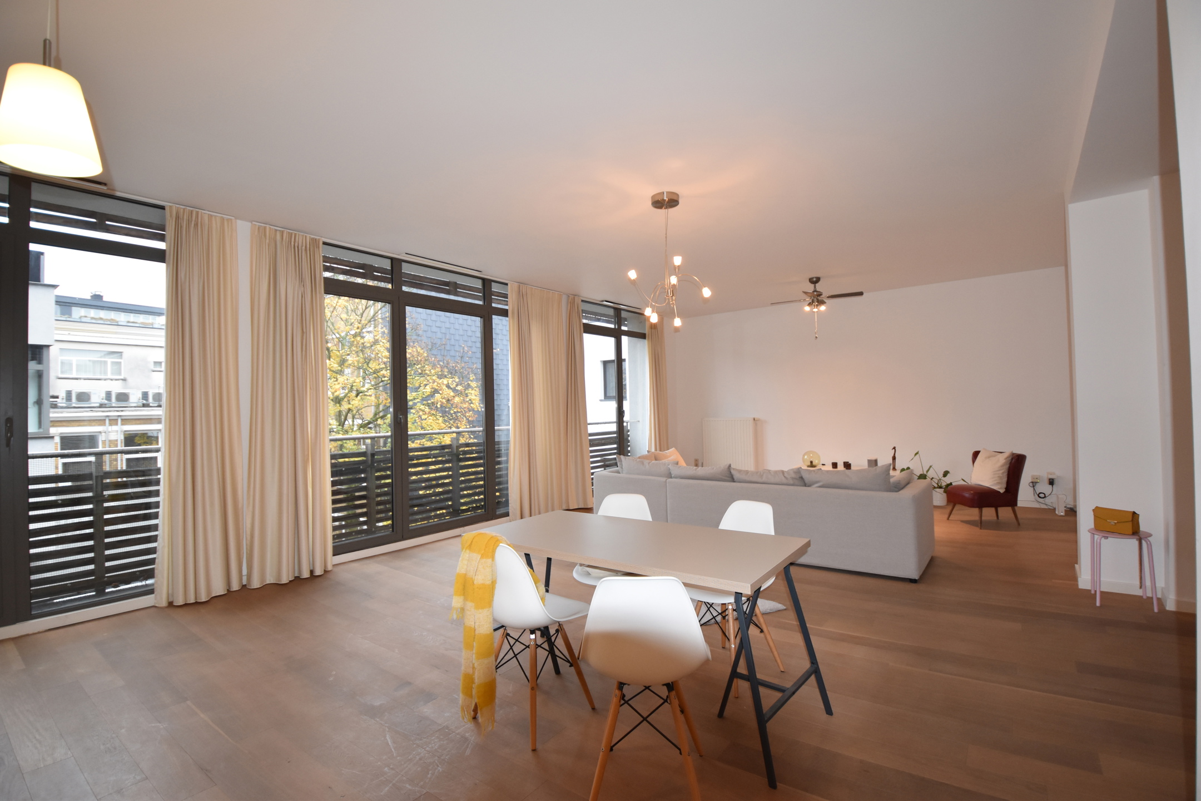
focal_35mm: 16
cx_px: 600
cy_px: 400
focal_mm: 10.5
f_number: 4
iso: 800
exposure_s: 1/60
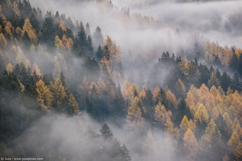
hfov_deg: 10.2
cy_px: 80
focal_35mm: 202
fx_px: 1361
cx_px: 121
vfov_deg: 6.8
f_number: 9
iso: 100
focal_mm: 135
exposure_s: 1/20
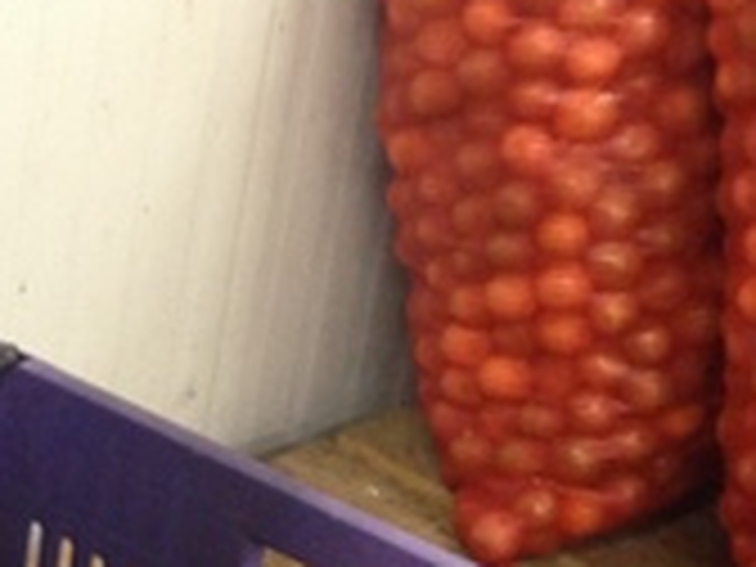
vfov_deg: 11.6
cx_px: -522
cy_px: 580
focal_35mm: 126
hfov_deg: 14.2
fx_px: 2752
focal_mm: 4.12
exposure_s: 1/20
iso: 200
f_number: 2.4
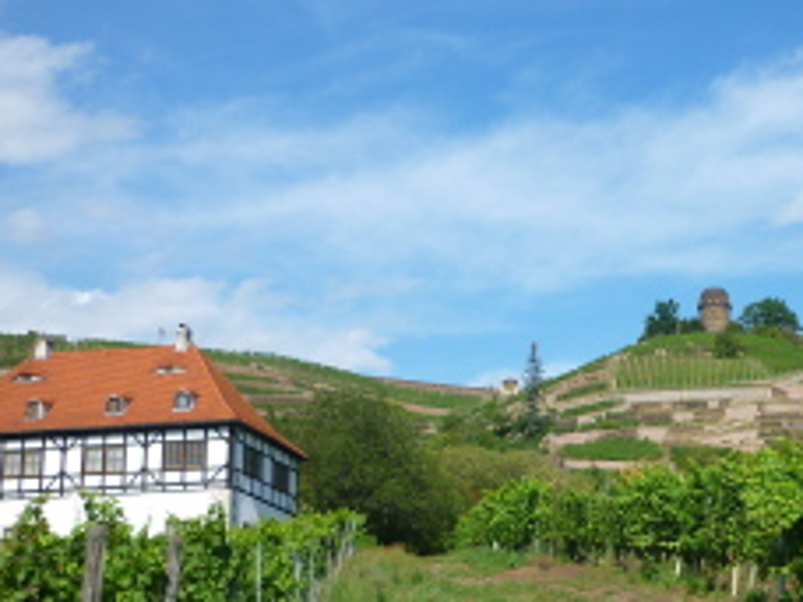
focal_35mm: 65
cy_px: 505
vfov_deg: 22.2
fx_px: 1508
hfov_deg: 29.3
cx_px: 604
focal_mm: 5.5
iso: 80
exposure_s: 1/200
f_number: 8
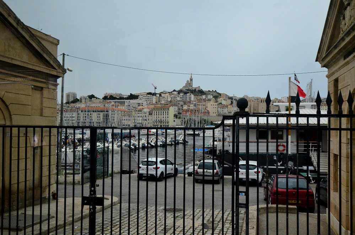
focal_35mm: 36
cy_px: 118
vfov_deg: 36.7
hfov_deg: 53.2
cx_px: 178
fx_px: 354
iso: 3200
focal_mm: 24
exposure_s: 1/1000
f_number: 4.5
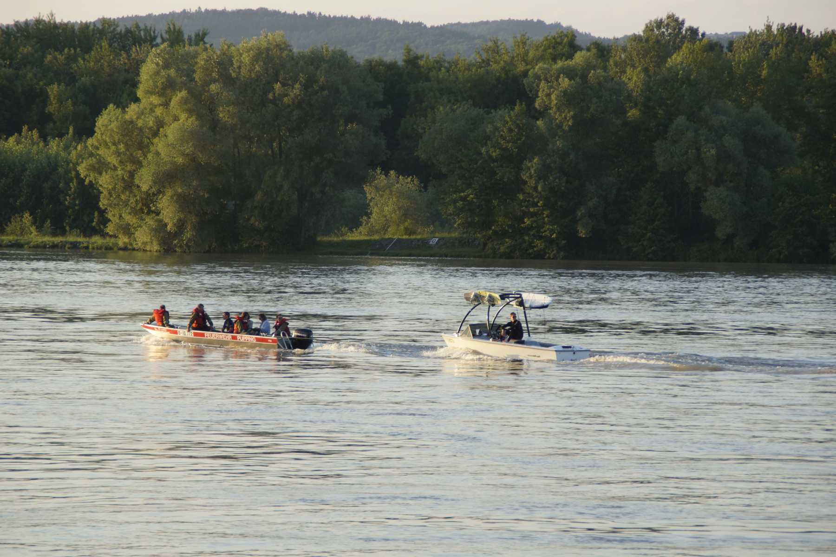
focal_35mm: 225
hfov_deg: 9.1
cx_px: 418
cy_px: 278
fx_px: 5225
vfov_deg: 6.1
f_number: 6.3
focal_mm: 150
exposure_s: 1/250
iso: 250
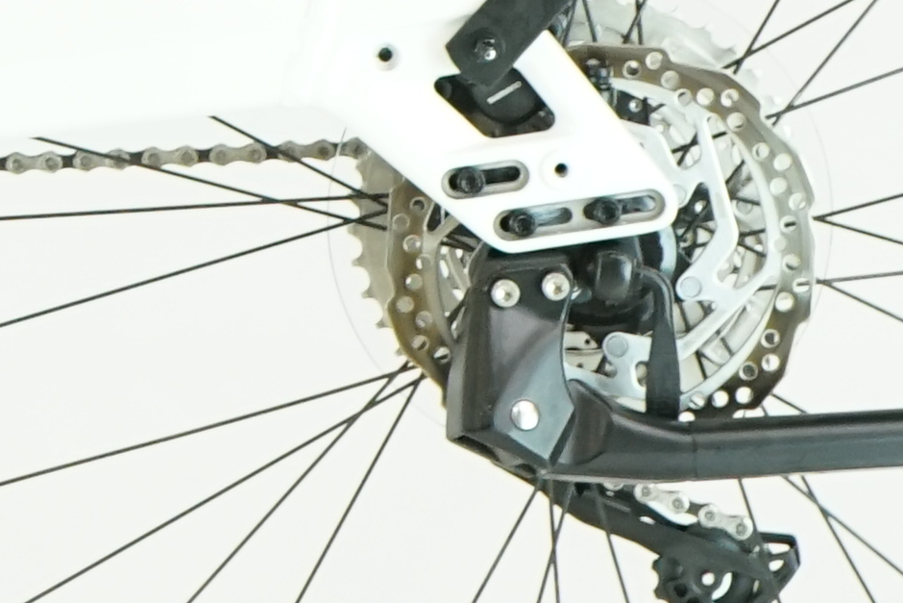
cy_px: -592
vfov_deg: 4.1
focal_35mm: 332
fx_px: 8328
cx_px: -912
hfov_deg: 6.0
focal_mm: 52
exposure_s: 1/200
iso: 1600
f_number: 5.6
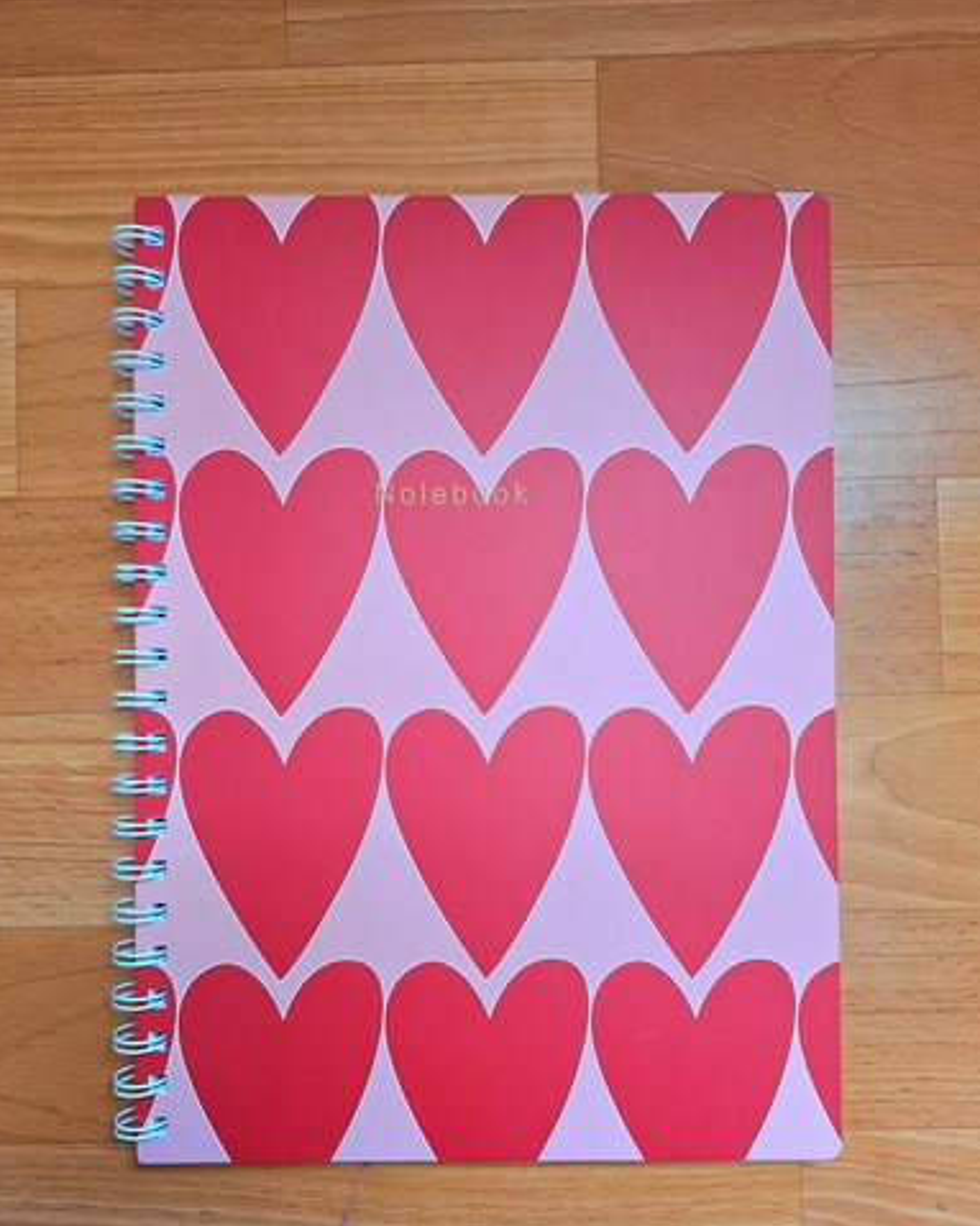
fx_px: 907
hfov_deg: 56.8
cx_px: 486
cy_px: 662
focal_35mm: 25
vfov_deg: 68.0
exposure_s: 1/50
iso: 250
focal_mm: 5.54
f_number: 1.8
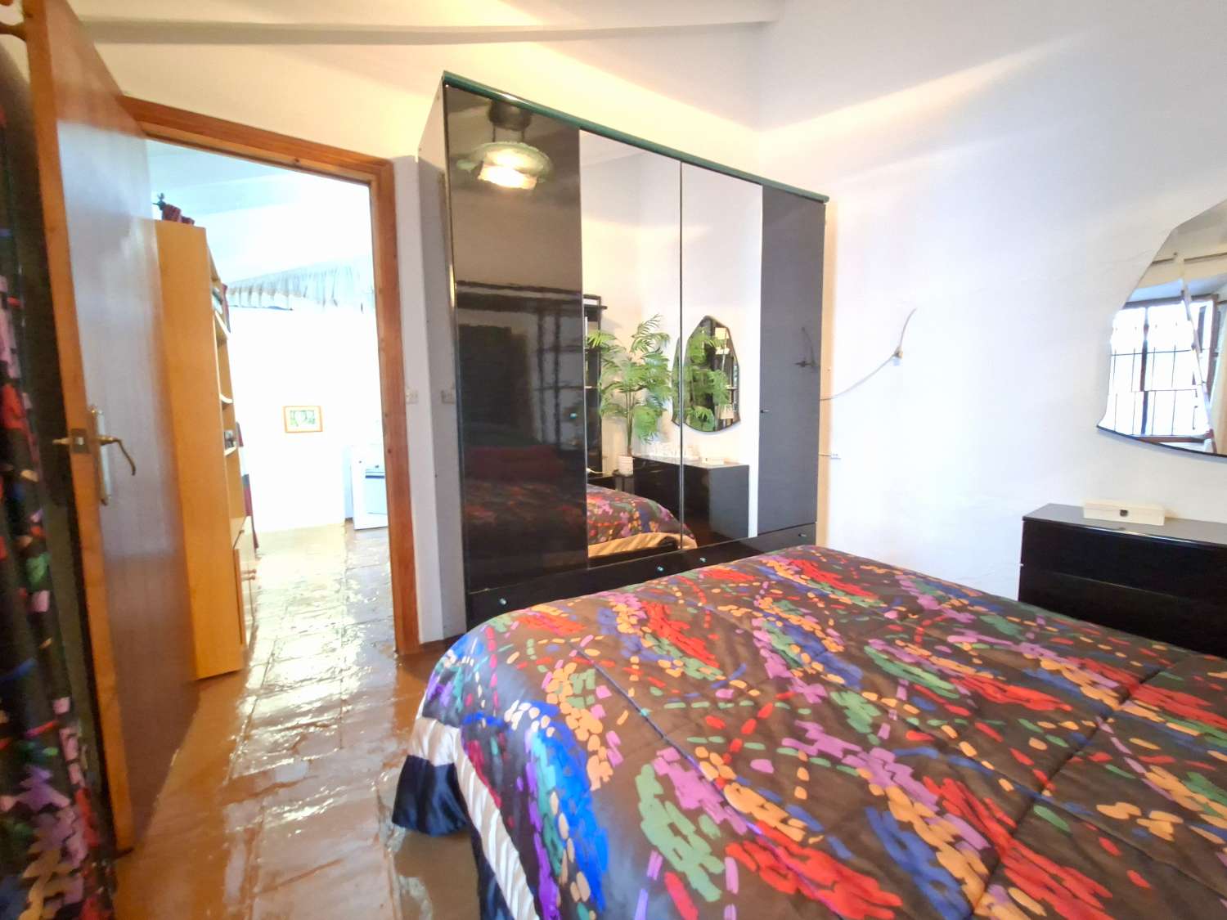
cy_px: 460
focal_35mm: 13
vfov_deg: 89.9
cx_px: 614
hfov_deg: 106.2
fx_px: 461
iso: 800
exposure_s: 1/13
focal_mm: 1.74
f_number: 2.2
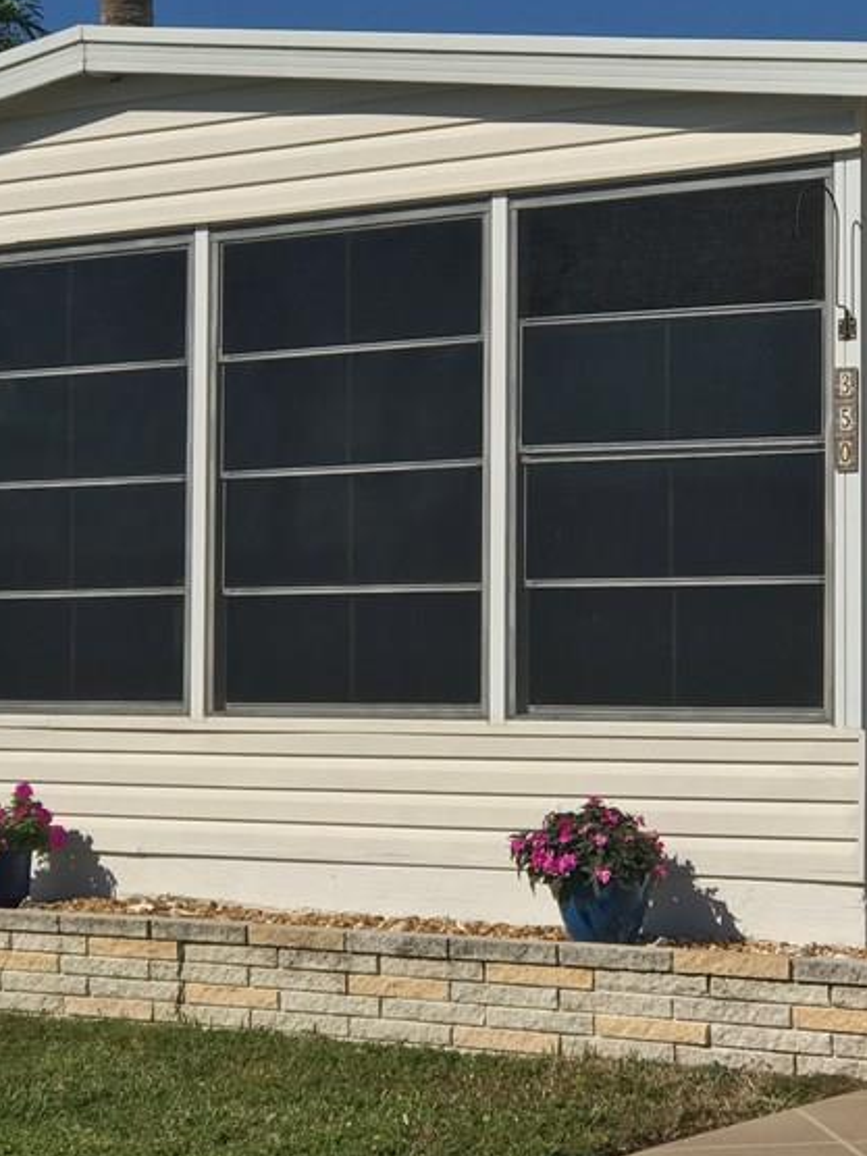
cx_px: 476
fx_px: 3506
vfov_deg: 18.7
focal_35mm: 105
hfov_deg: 14.1
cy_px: 642
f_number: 2.8
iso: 20
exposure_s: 1/1681
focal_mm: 6.6
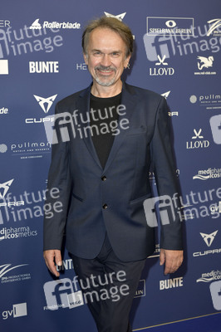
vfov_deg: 35.7
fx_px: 517
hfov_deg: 24.2
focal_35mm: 56
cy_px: 166
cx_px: 110
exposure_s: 1/200
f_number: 5.6
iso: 1000
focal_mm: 56
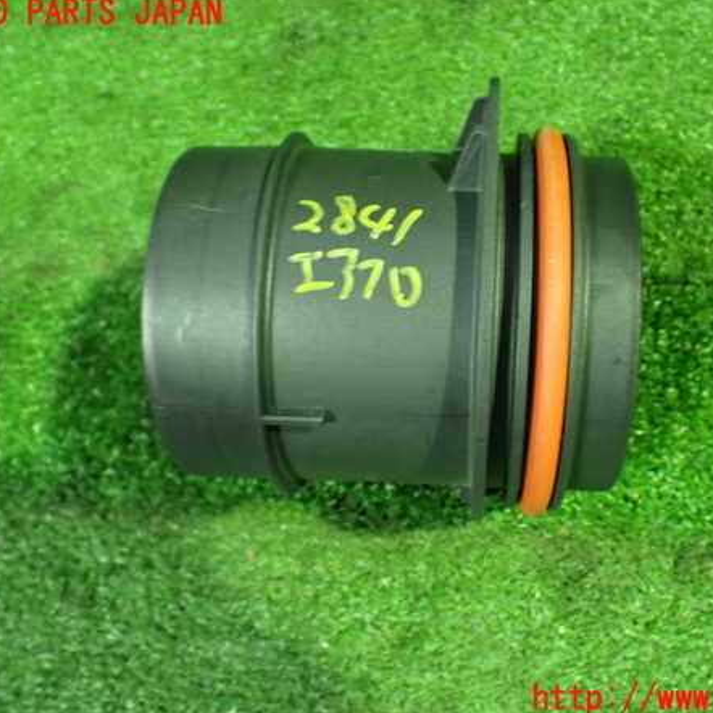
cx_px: 413
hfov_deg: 45.9
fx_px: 839
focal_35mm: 36
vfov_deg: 46.0
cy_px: 356
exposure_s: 1/30
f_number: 2.3
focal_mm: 5.4
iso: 800
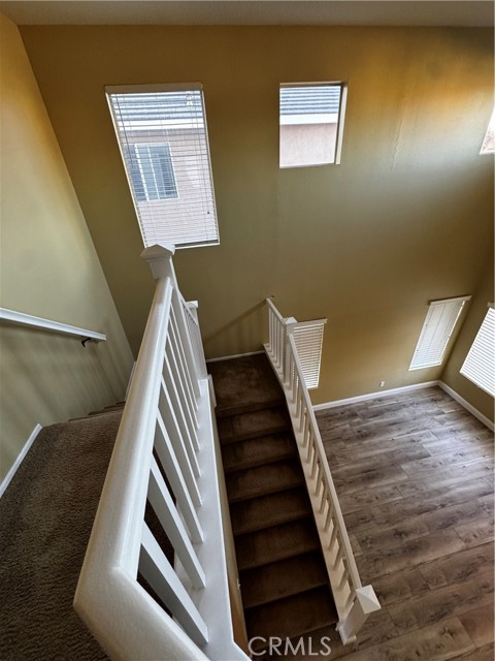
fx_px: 267
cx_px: 248
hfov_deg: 85.7
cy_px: 330
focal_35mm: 14
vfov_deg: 102.1
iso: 320
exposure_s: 1/60
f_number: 2.2
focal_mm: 2.22
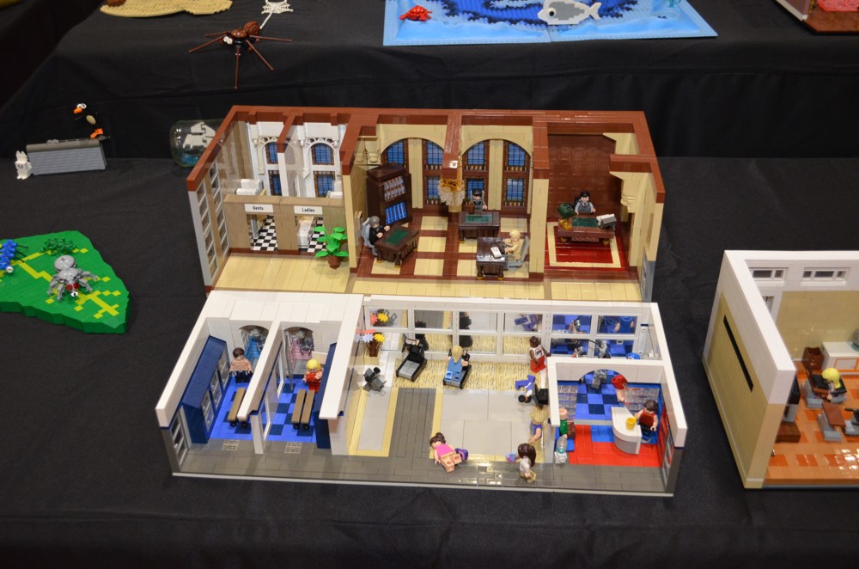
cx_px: 430
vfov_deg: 36.7
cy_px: 284
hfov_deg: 53.2
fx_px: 857
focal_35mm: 36
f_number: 4
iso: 1600
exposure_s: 1/60
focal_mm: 24
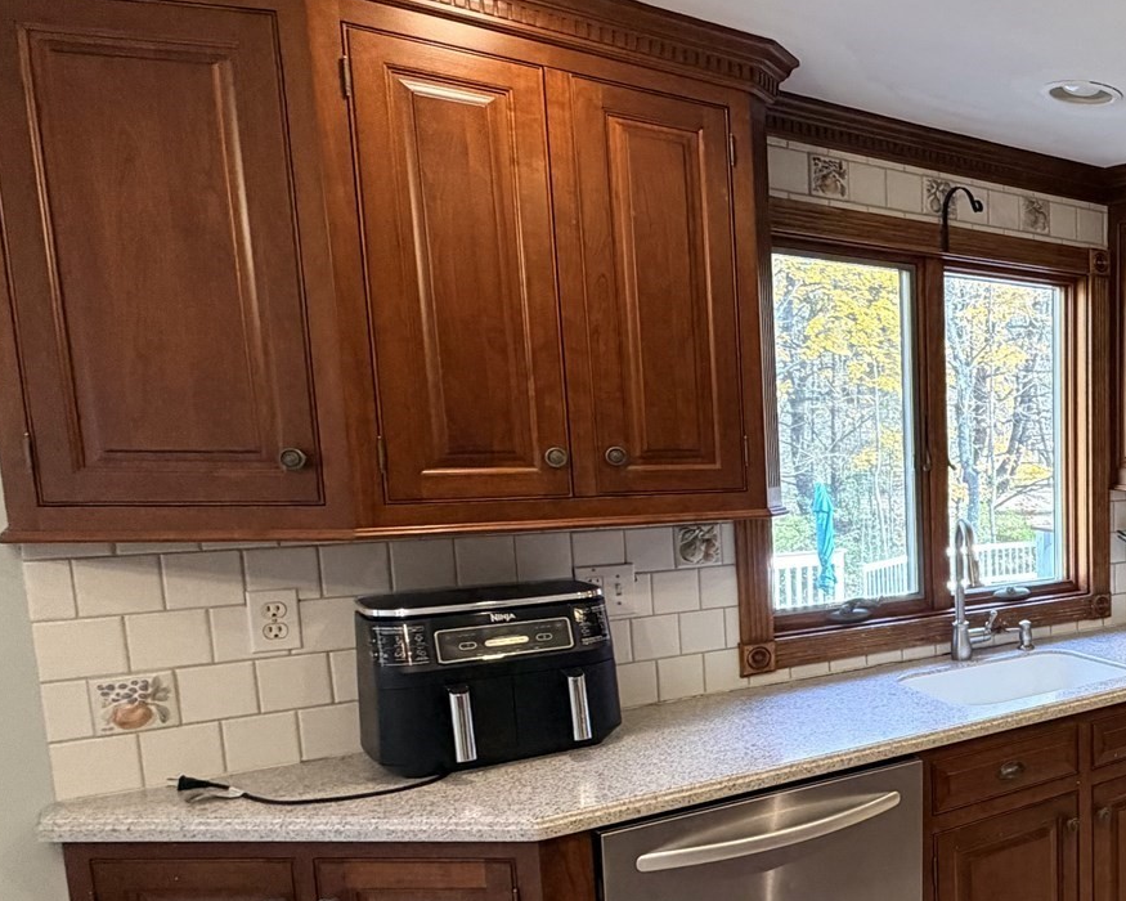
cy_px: 564
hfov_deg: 42.0
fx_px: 1066
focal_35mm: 32
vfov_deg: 45.4
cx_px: 1279
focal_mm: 2.22
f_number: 2.2
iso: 250
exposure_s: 1/60
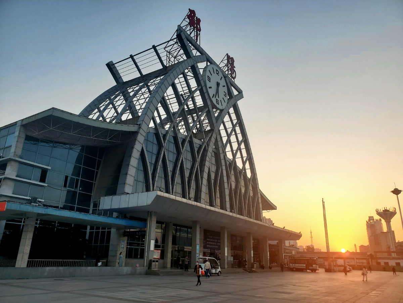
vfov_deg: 53.1
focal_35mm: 26
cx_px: 202
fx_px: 303
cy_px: 152
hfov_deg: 67.3
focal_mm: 4.3
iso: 50
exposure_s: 1/417
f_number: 2.4
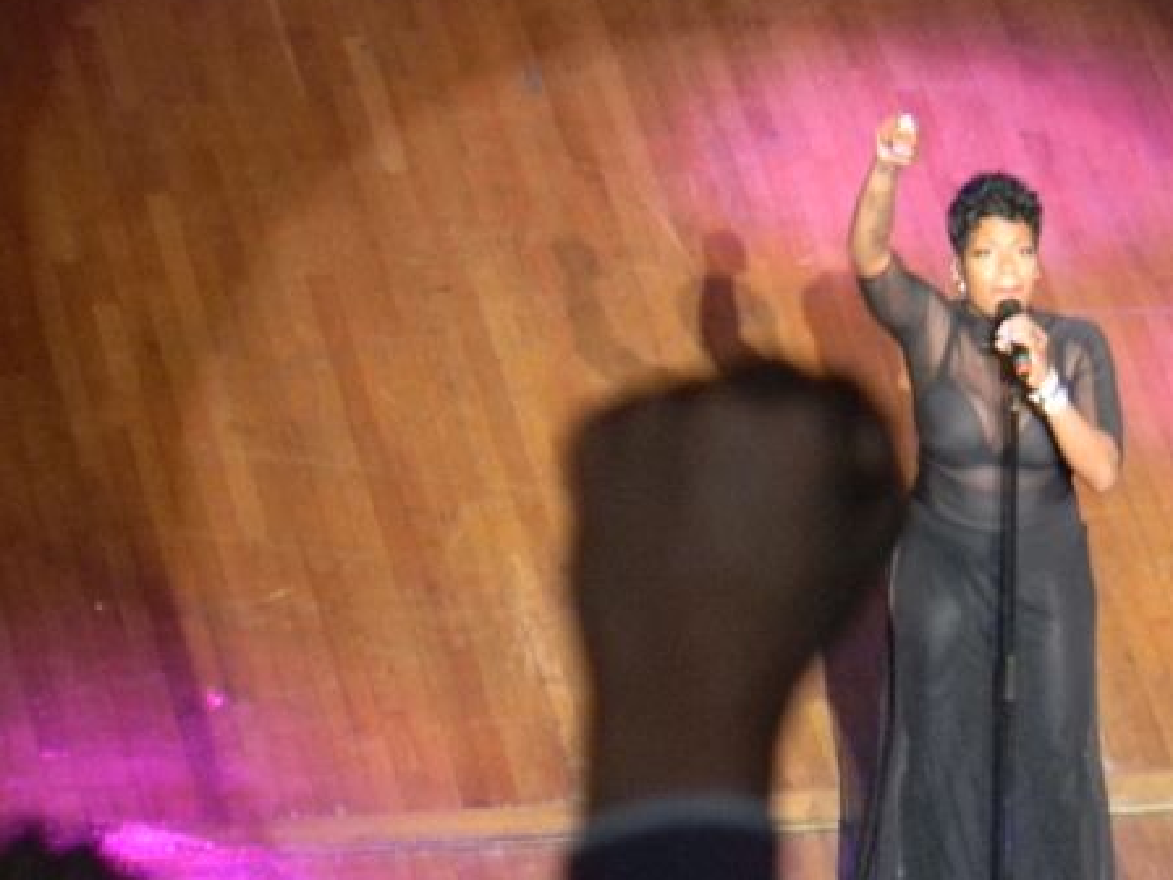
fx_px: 20027
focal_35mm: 591
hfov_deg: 3.4
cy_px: 547
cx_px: 835
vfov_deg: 2.5
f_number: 5.4
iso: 800
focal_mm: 75
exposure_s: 1/60
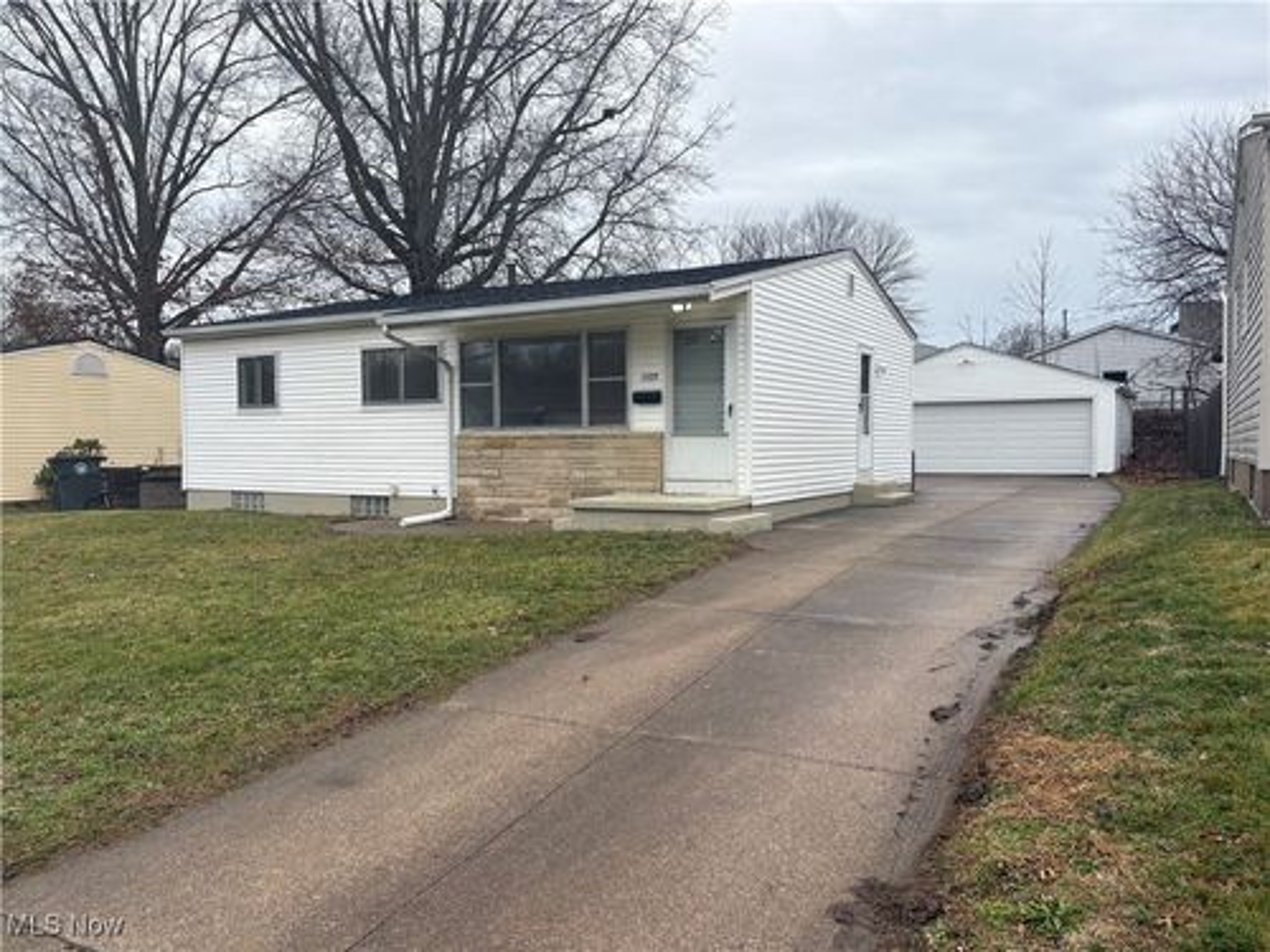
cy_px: 476
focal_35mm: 26
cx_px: 635
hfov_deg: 67.3
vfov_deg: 53.1
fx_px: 954
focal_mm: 5.96
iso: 50
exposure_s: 1/801
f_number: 1.6
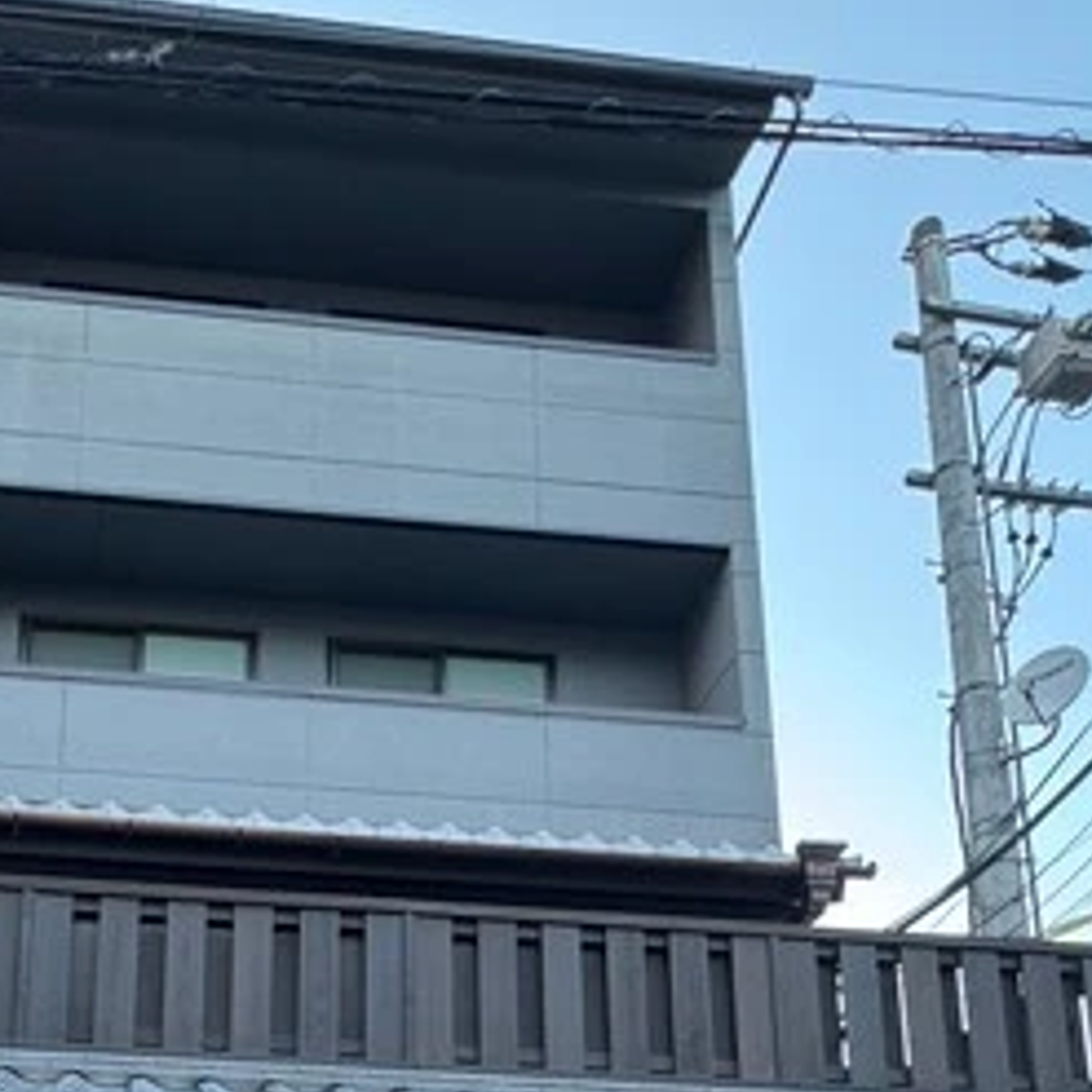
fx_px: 1428
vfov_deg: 35.4
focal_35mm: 40
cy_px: 1220
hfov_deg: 40.3
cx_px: 234
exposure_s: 1/120
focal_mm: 2.22
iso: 250
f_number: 2.2
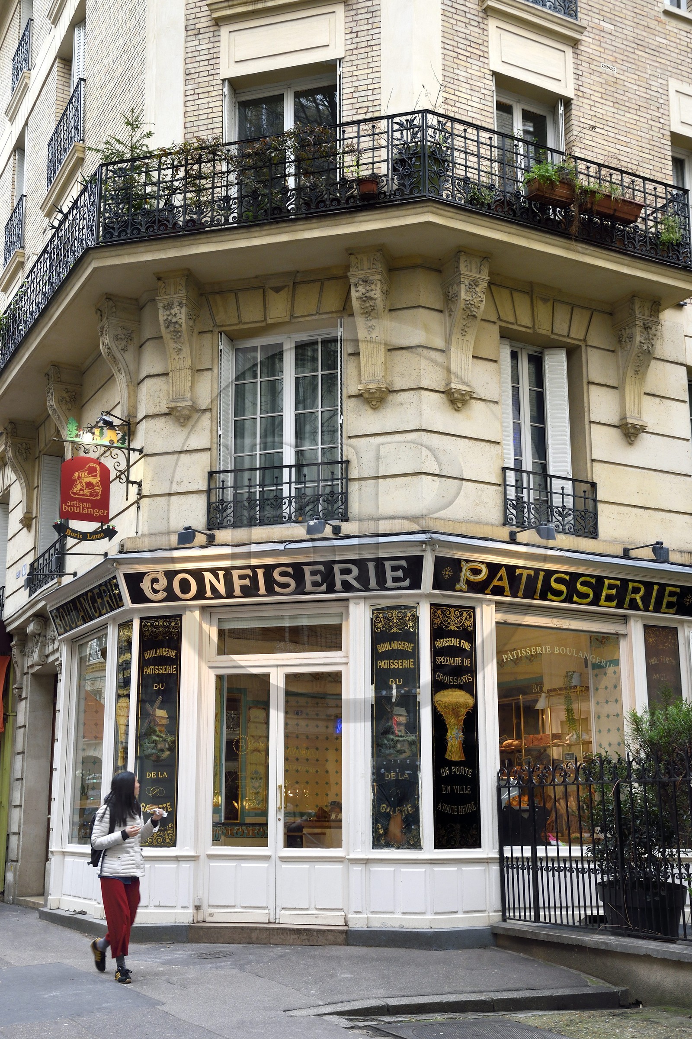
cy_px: 520
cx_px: 346
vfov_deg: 48.5
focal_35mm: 40
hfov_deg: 33.4
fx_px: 1153
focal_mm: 40
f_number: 8
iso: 800
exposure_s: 1/60
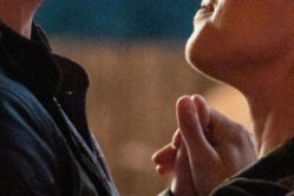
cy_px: 36
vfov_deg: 2.7
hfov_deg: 4.0
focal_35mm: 510
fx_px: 4165
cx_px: 198
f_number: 4
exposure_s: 1/200
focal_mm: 124
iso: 8000
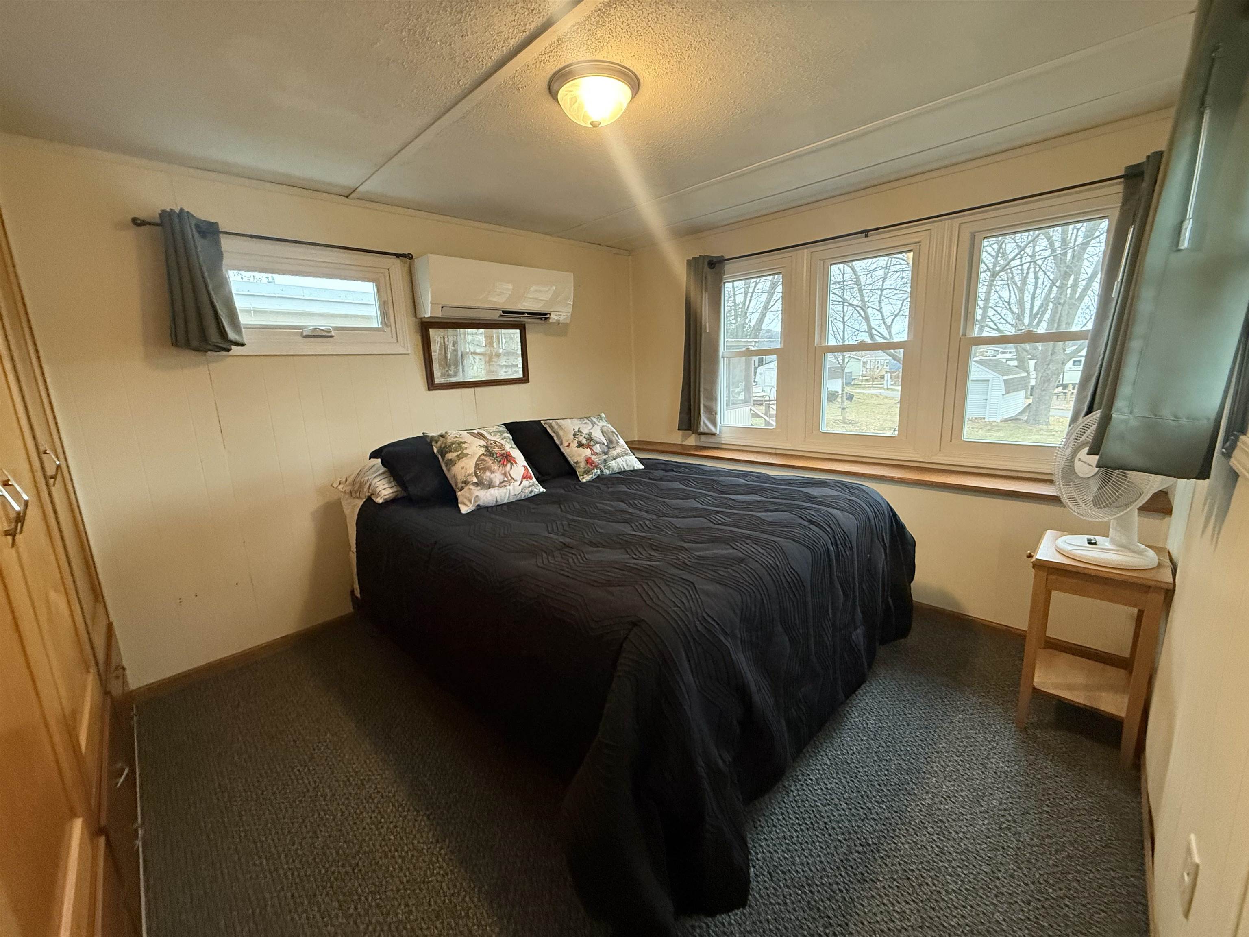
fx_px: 505
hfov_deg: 102.1
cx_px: 624
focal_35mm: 14
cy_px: 468
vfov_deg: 85.7
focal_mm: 2.22
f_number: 2.2
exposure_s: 1/60
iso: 500
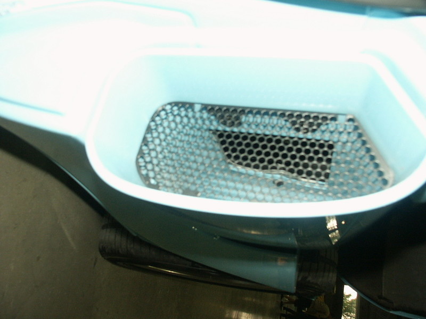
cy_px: 160
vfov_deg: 48.2
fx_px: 357
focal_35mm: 29
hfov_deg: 61.7
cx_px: 213
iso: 200
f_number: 3.5
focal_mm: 7.59
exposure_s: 1/45
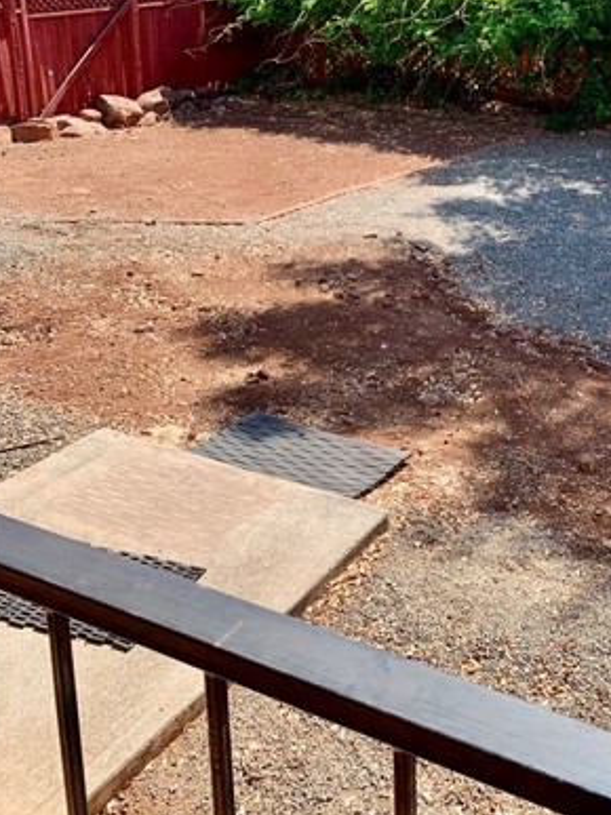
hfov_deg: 32.6
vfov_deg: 41.7
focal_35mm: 43
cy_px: 145
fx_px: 1013
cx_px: 495
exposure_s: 1/1447
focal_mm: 4.25
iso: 25
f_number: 1.8
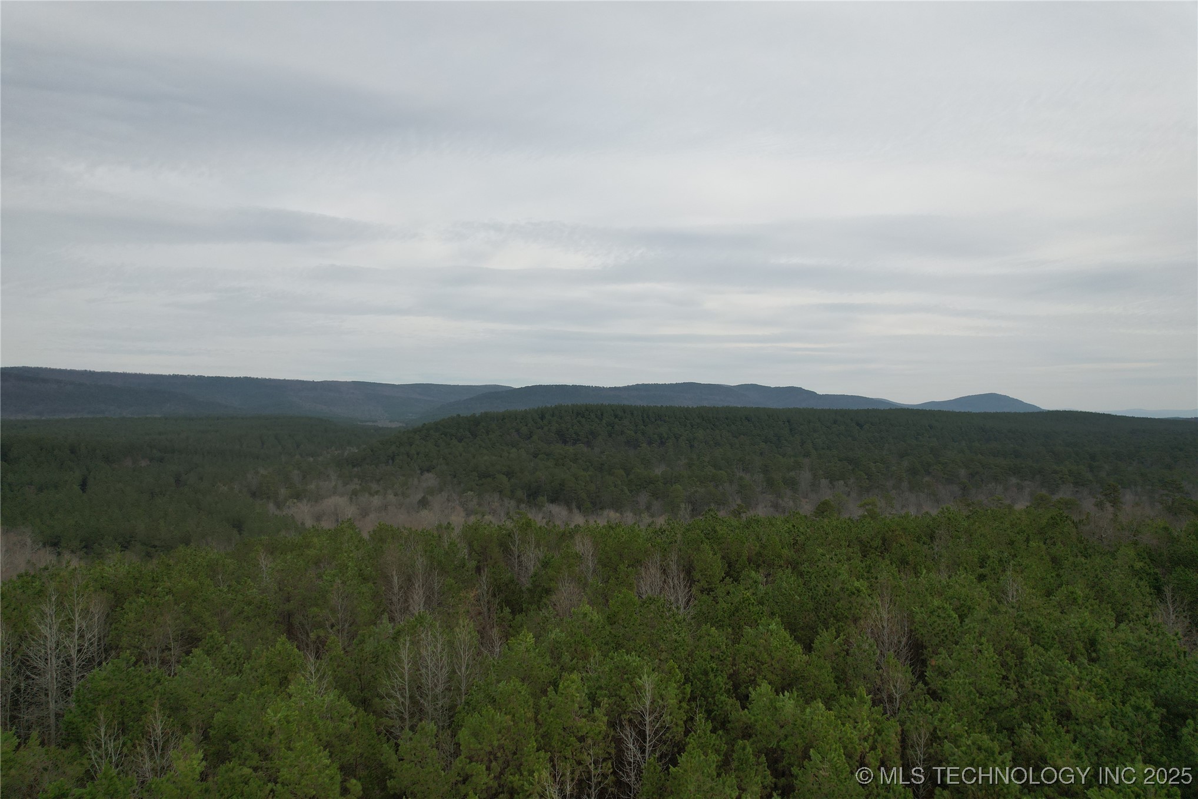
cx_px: 599
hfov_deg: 78.6
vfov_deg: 57.2
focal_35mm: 22
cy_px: 400
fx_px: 732
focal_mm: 8.38
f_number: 2.8
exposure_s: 1/2500
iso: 100
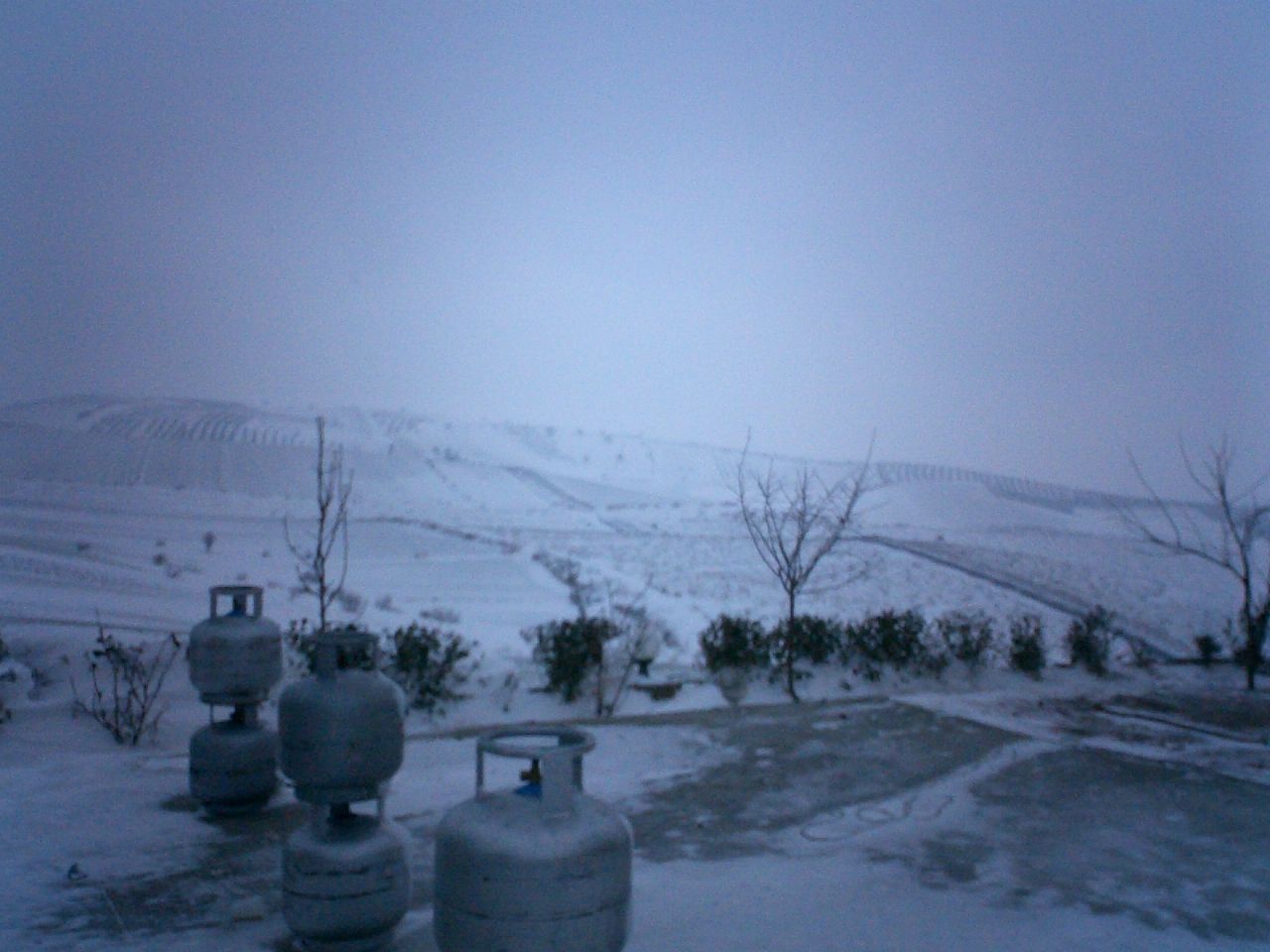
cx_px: 635
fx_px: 1357
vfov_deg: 38.7
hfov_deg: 50.1
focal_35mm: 37
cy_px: 476
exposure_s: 1/60
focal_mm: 5.6
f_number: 3.5
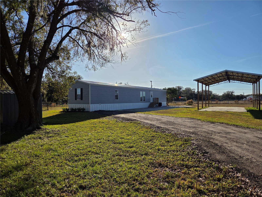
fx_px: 174
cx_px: 131
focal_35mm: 23
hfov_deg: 73.9
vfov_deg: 58.9
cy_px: 98
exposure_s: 1/7891
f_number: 1.8
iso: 64
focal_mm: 5.4
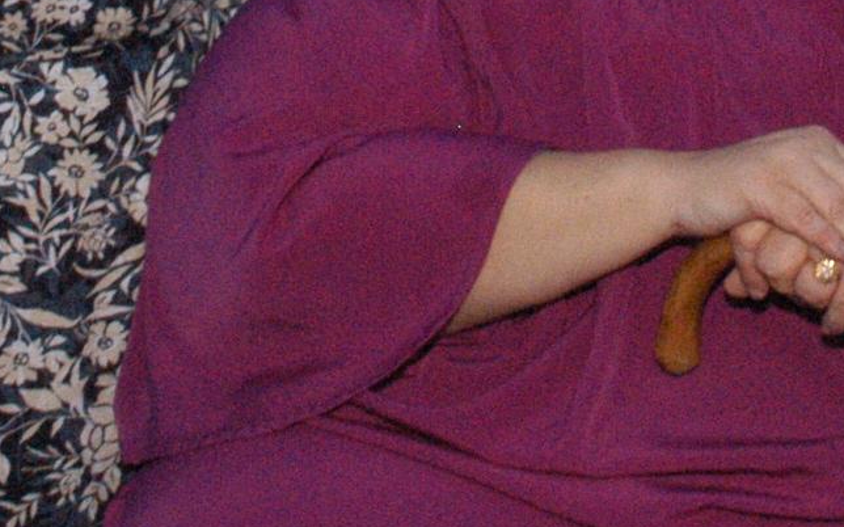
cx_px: 723
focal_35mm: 157
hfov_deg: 13.2
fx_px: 3610
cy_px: -505
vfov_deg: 8.0
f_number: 18
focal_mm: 22
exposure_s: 1/180
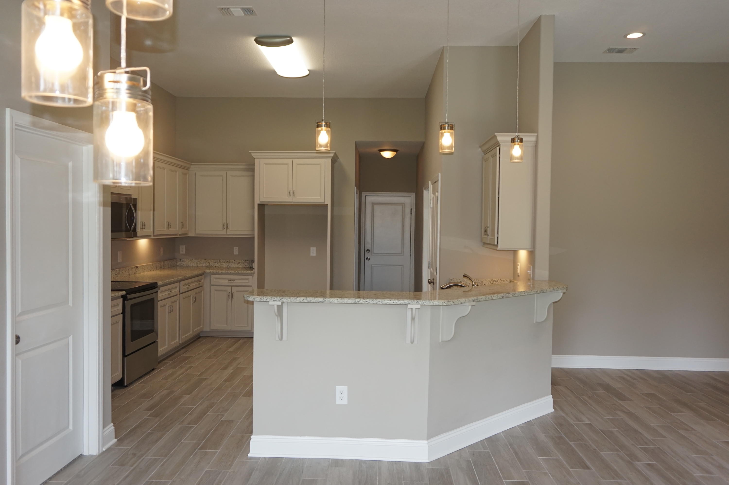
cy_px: 242
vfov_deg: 47.9
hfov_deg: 67.4
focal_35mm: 27
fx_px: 546
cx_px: 364
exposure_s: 1/160
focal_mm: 18
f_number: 4
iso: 400
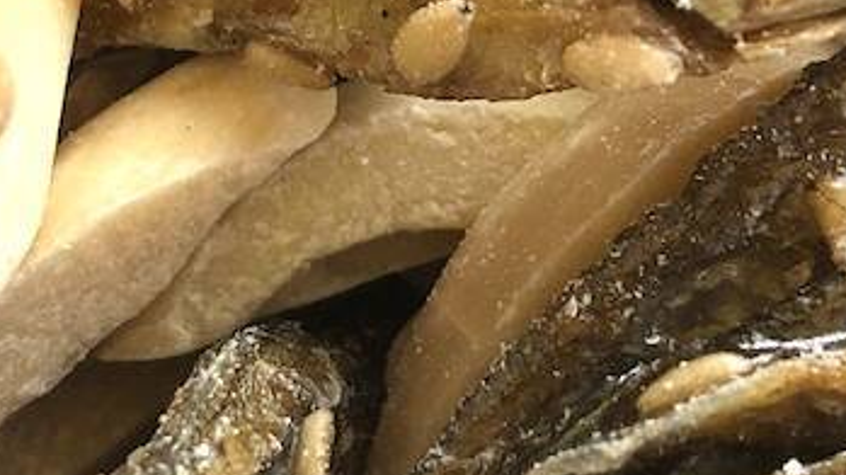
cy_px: -107
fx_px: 2511
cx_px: 640
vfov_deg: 10.6
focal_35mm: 112
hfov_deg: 19.0
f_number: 1.8
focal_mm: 3.99
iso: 40
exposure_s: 1/72
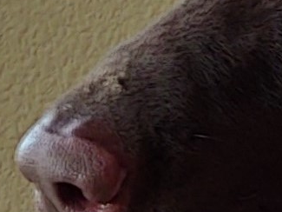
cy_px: 192
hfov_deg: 14.5
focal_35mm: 124
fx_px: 1011
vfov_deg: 11.9
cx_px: 459
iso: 100
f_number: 1.7
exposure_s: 1/100
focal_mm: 4.75
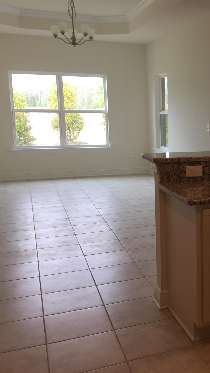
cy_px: 185
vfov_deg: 47.4
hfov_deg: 25.4
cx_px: 241
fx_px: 426
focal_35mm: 43
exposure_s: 1/50
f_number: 2.2
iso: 32
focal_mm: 4.15
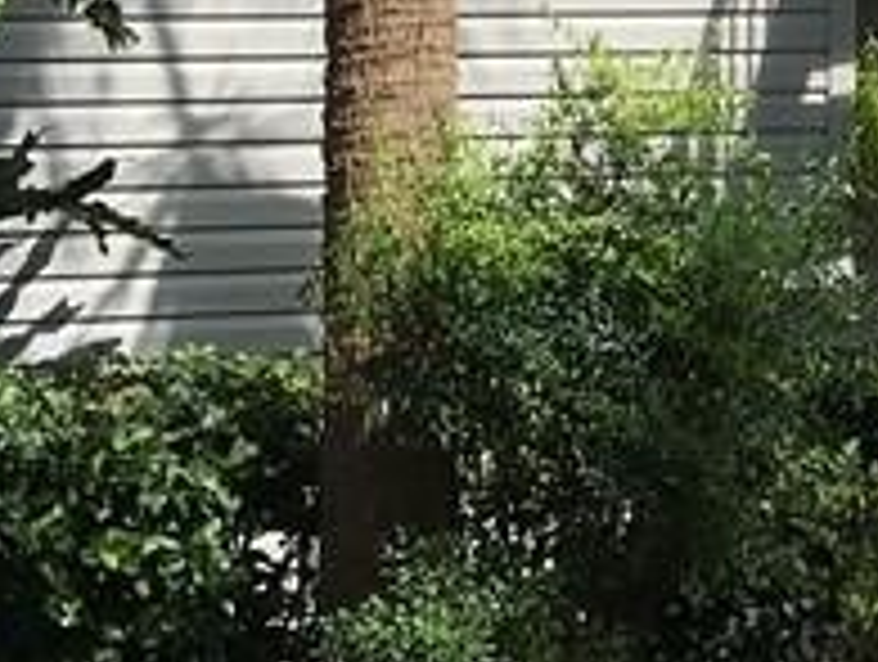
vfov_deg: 9.4
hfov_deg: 11.9
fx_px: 3862
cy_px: -486
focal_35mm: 152
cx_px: 1598
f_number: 2.2
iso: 25
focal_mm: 4.15
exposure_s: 1/1451
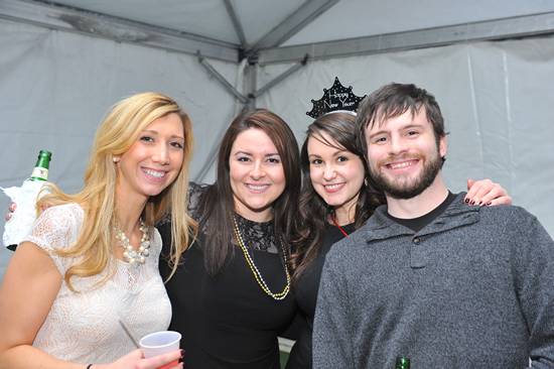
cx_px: 277
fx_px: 646
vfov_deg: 31.9
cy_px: 184
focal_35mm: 42
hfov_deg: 46.4
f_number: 5
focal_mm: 42
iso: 1250
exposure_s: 1/100
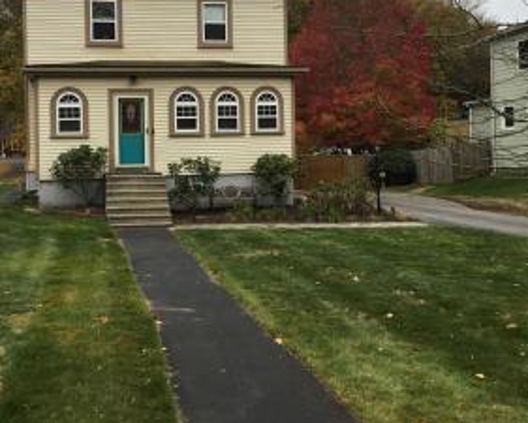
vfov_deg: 34.6
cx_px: 210
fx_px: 672
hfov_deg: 42.7
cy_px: 145
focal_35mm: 43
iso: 25
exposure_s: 1/322
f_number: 2.4
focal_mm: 3.3
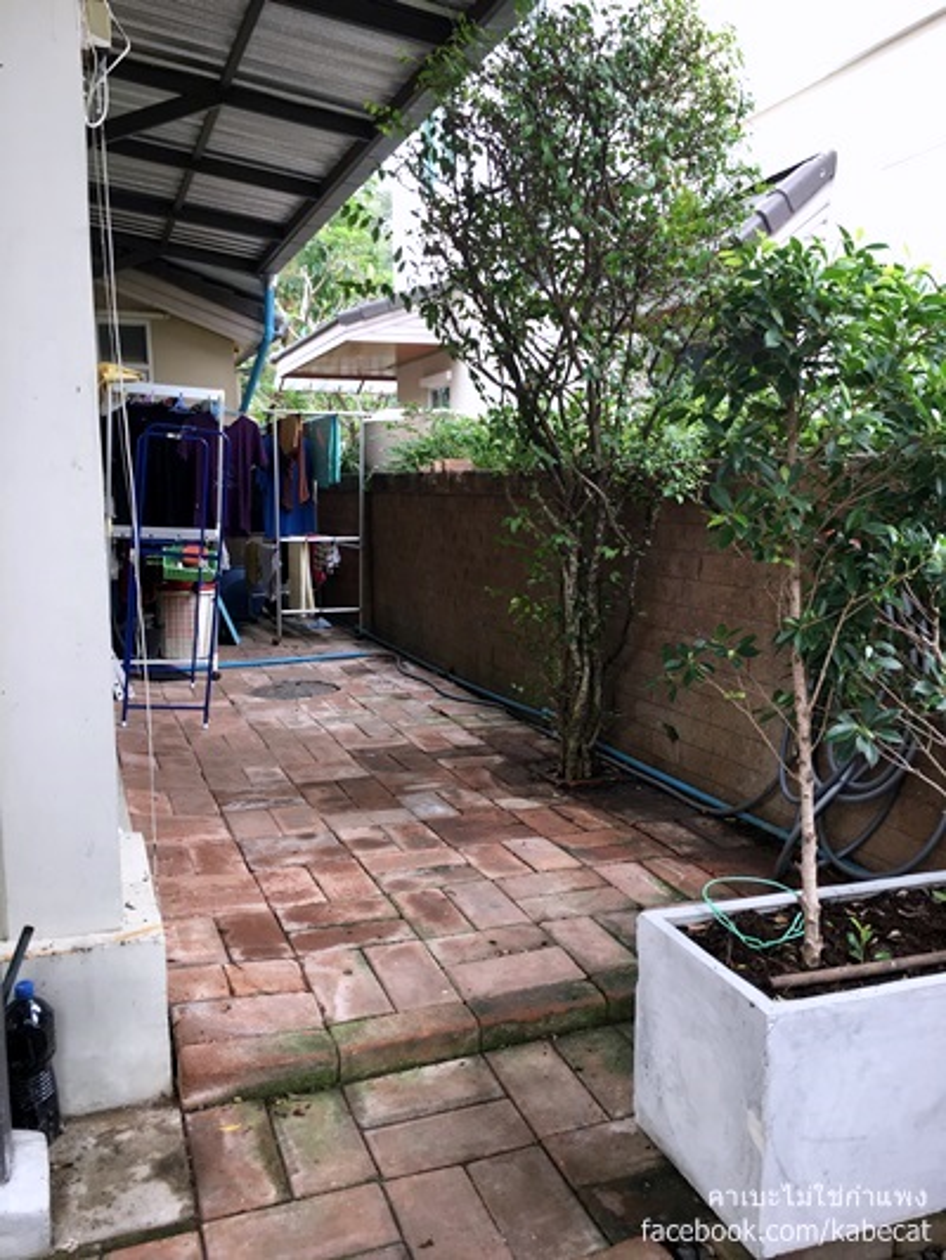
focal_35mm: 29
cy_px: 630
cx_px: 473
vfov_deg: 61.6
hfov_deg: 48.2
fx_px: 1056
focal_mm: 4.15
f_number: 2.2
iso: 32
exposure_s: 1/50
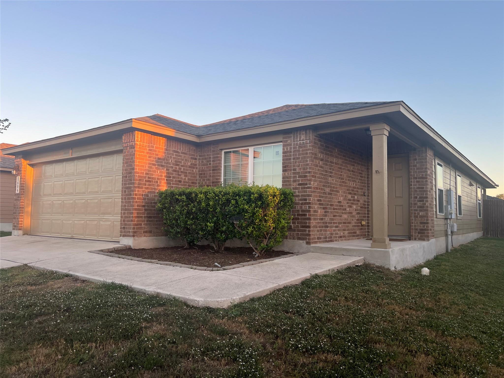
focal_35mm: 26
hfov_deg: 67.3
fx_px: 379
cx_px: 252
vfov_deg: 53.1
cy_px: 189
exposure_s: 1/387
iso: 50
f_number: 1.5
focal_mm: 5.7
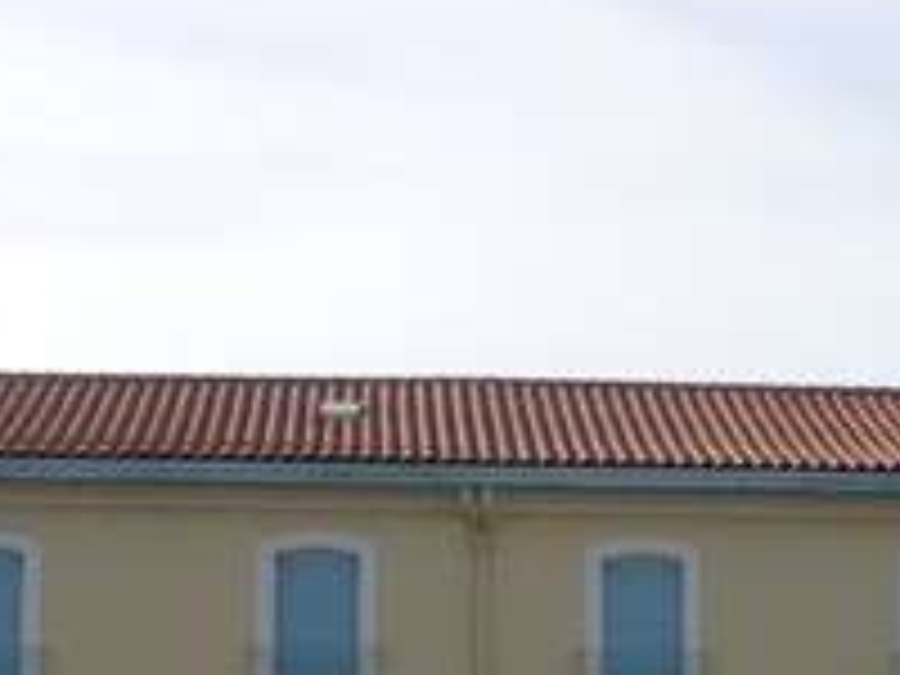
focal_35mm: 96
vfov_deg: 15.2
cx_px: 909
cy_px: 657
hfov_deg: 19.8
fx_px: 2496
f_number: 3.1
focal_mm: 4.5
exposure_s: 1/1000
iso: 100
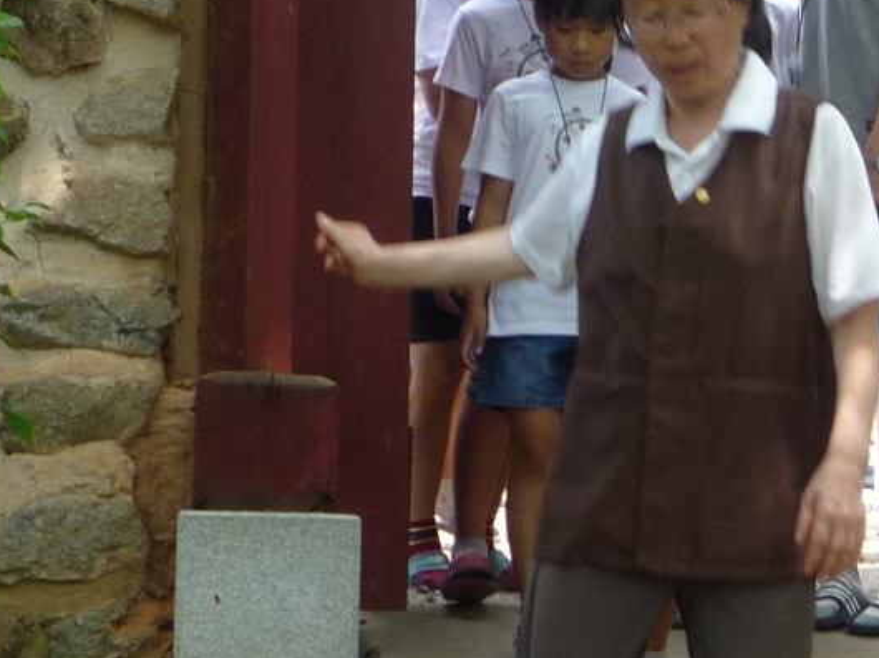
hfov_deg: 16.7
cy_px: 360
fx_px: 2944
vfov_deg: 12.8
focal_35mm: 116
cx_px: 804
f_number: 3.5
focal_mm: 5.2
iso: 100
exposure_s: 1/100
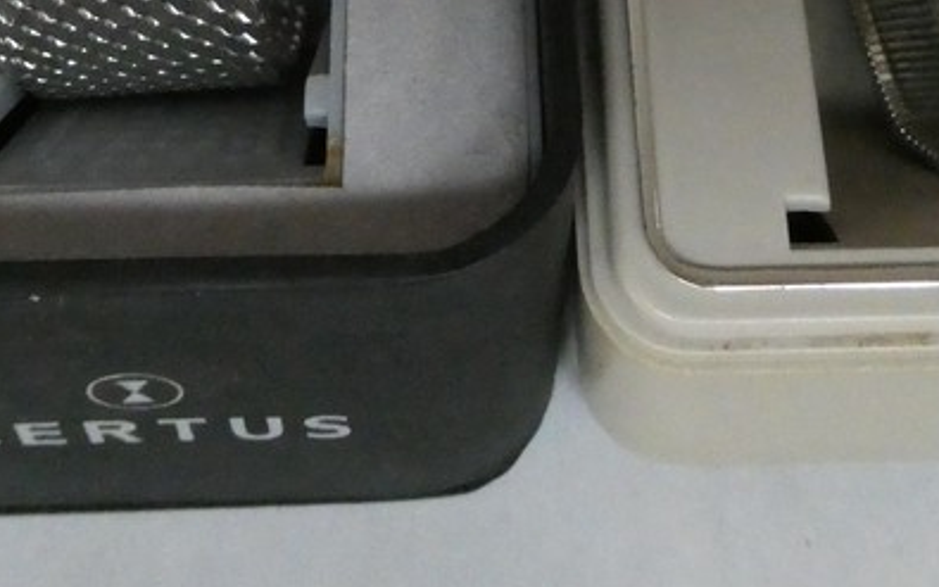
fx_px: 1792
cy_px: -364
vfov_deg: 16.5
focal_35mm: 70
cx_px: 466
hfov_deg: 29.4
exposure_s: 1/125
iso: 1600
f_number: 3.3
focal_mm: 4.3
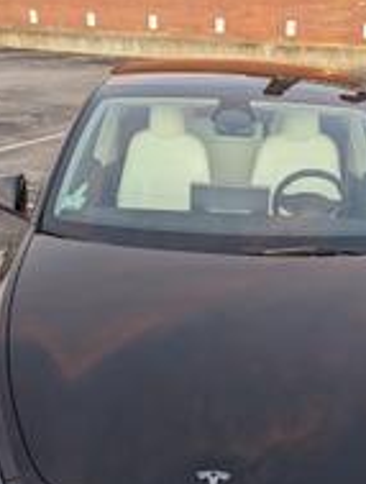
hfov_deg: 30.3
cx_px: 221
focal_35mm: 48
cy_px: 305
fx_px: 673
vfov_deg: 39.3
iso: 109
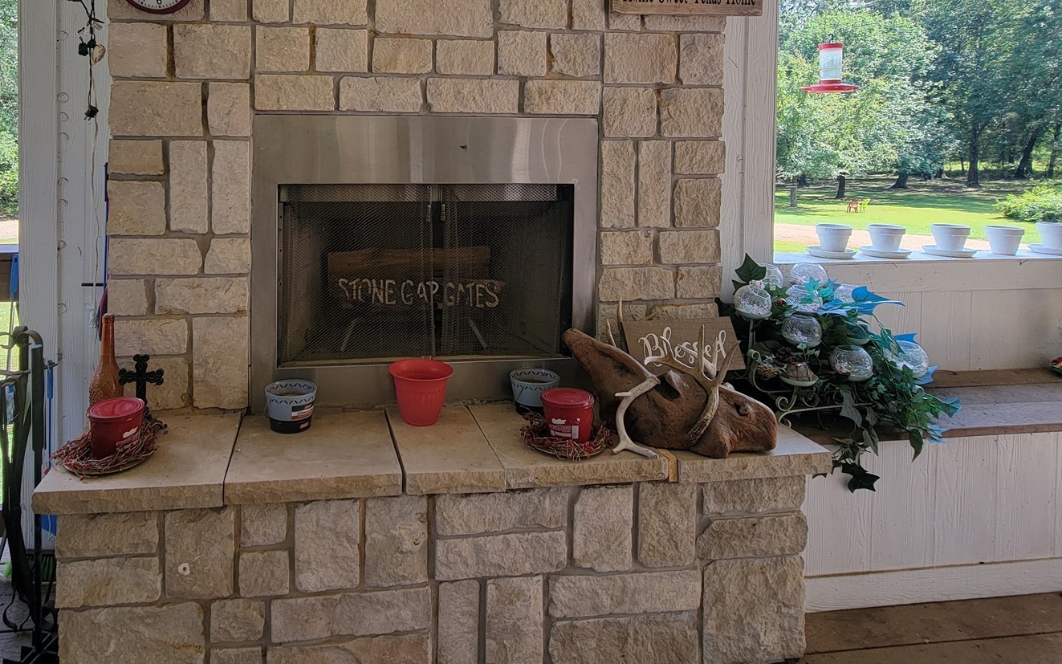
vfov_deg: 55.7
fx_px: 579
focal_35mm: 20
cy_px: 139
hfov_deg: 83.2
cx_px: 389
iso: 50
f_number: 2.2
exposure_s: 1/145
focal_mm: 2.2
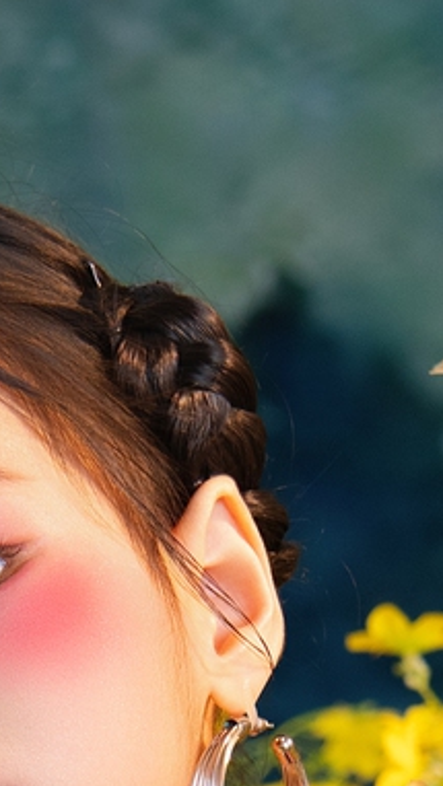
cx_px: -23
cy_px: 1109
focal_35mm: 317
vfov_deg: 6.7
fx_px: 6617
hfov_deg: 3.8
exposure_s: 1/125
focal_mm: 77
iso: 800
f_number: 5.6
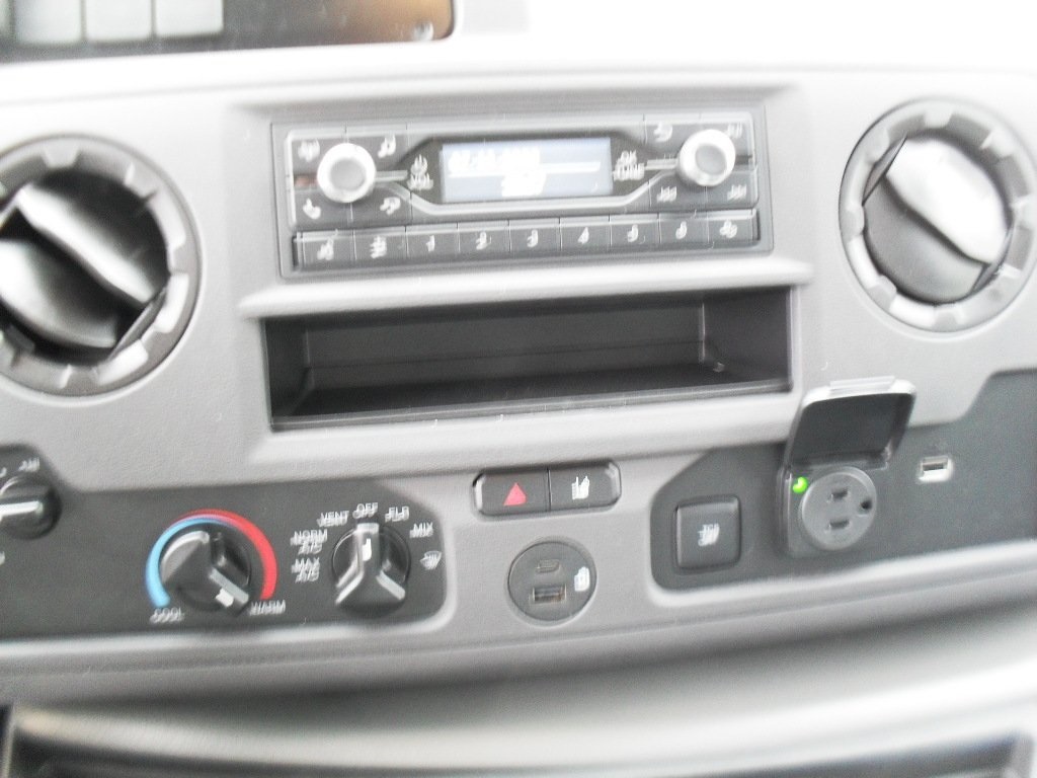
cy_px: 389
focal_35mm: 35
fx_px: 1049
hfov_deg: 52.6
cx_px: 518
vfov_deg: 40.7
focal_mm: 6.3
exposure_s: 1/8
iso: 200
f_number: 3.2
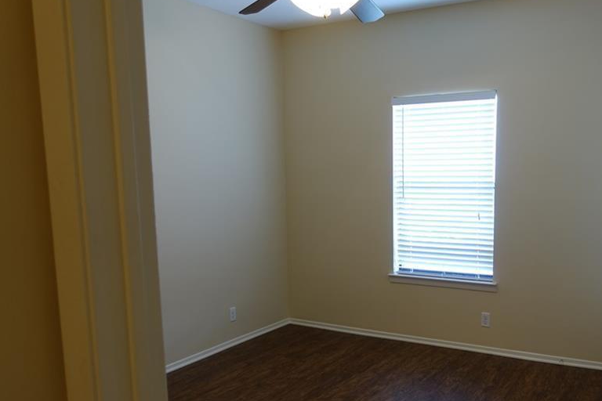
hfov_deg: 58.0
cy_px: 244
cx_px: 375
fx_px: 535
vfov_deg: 40.9
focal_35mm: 32
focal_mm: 8.8
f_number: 2.2
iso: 125
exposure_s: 1/30
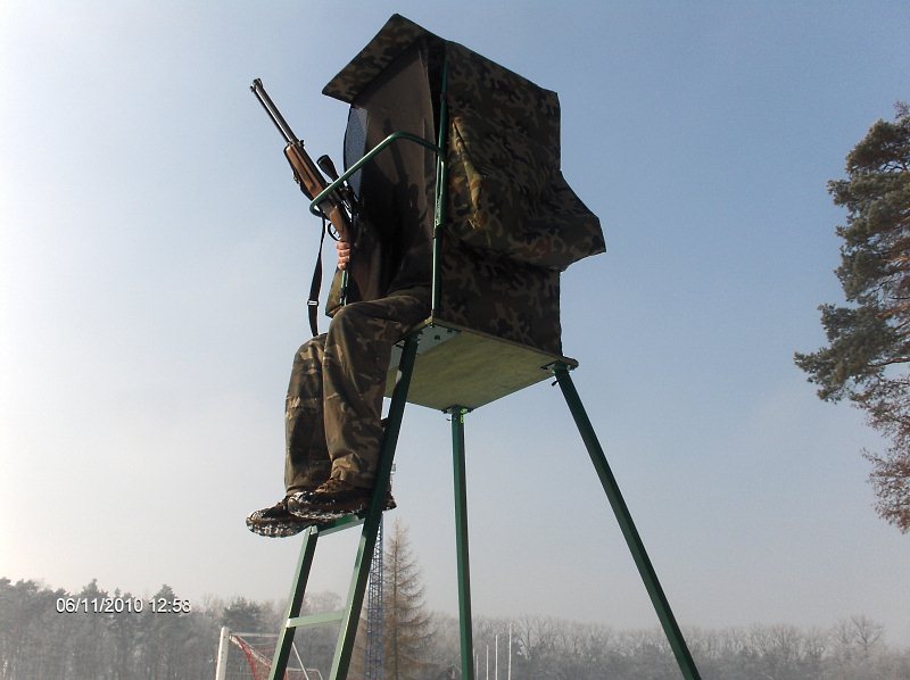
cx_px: 455
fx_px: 735
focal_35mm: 28
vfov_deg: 49.7
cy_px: 340
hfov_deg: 63.5
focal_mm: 5.8
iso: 50
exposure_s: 1/187
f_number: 5.6
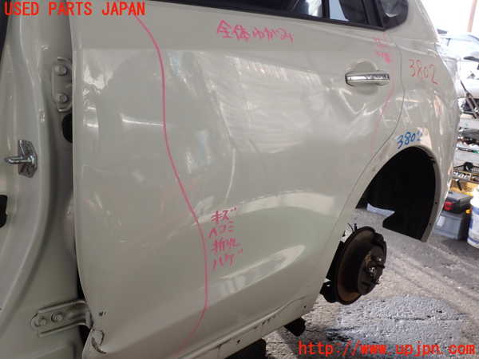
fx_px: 415
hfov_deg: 60.0
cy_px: 180
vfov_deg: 46.8
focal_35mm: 30
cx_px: 240
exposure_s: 1/60
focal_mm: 5.4
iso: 100
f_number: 3.2
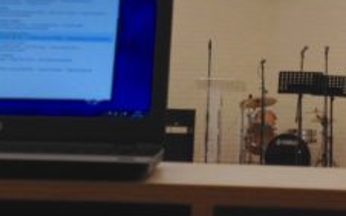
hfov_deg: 16.5
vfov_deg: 10.0
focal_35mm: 126
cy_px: -141
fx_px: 1188
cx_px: 231
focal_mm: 4.28
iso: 50
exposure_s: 1/60
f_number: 2.4
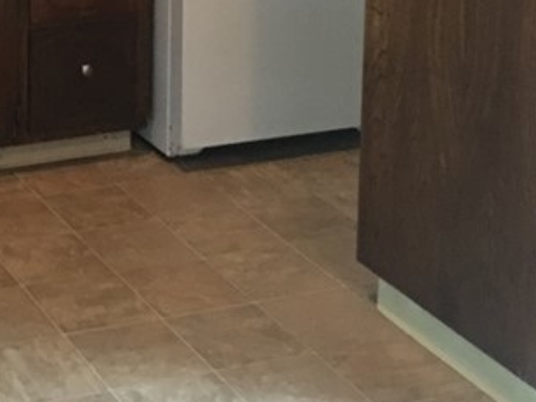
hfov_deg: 19.8
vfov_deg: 14.5
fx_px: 1487
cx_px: -9
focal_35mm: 96
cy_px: -182
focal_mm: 4.15
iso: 80
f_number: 2.2
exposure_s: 1/4
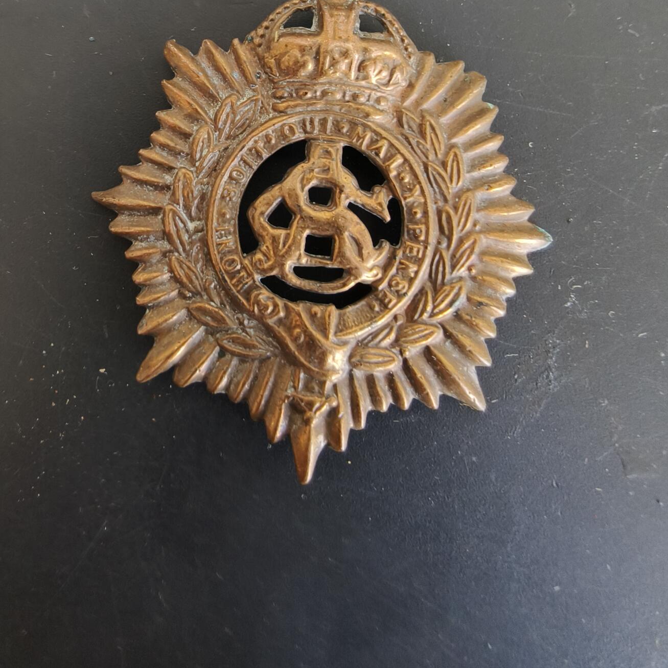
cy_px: 285
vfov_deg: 57.1
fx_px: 611
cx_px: 337
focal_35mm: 28
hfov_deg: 57.3
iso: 320
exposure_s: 1/40.9
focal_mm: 2.32
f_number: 2
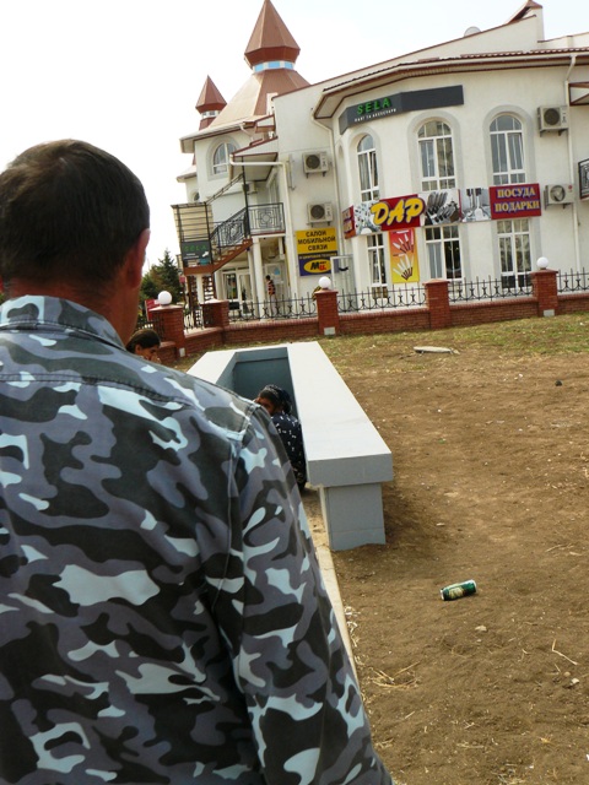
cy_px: 392
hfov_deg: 39.7
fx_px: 817
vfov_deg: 51.4
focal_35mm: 36
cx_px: 294
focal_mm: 6
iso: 100
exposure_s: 1/400
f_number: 5.6
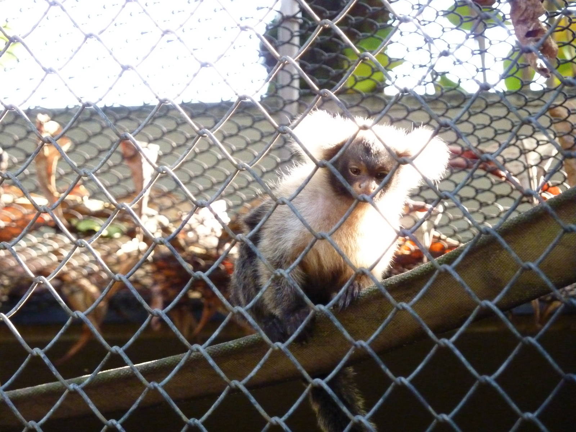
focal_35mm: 158
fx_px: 2629
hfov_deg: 12.5
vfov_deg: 9.4
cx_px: 288
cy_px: 216
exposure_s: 1/100
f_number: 4.5
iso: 800
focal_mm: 25.9
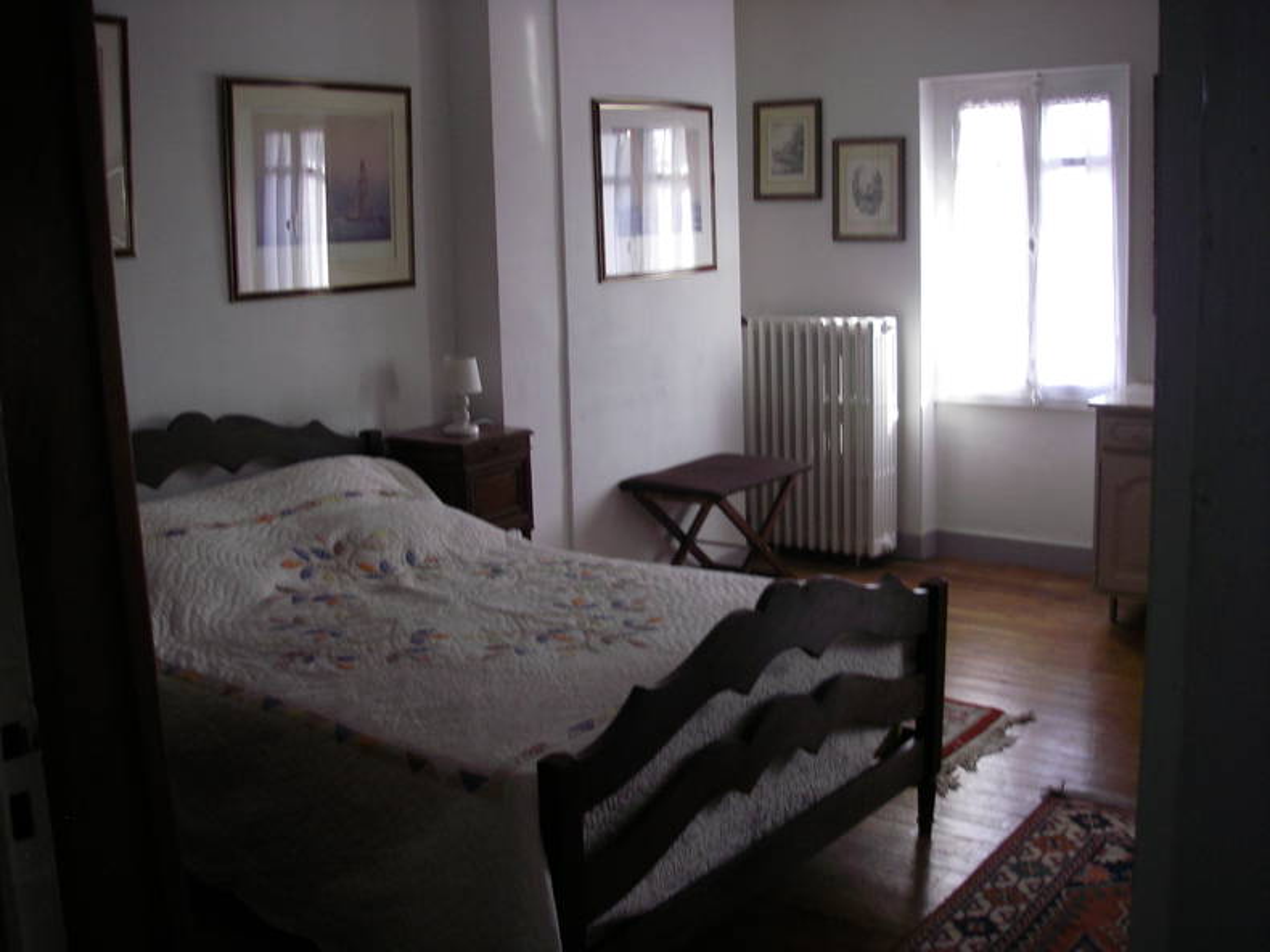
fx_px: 1394
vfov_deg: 37.7
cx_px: 635
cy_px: 476
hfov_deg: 49.0
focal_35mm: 38
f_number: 3.3
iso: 125
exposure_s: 1/50
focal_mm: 6.3
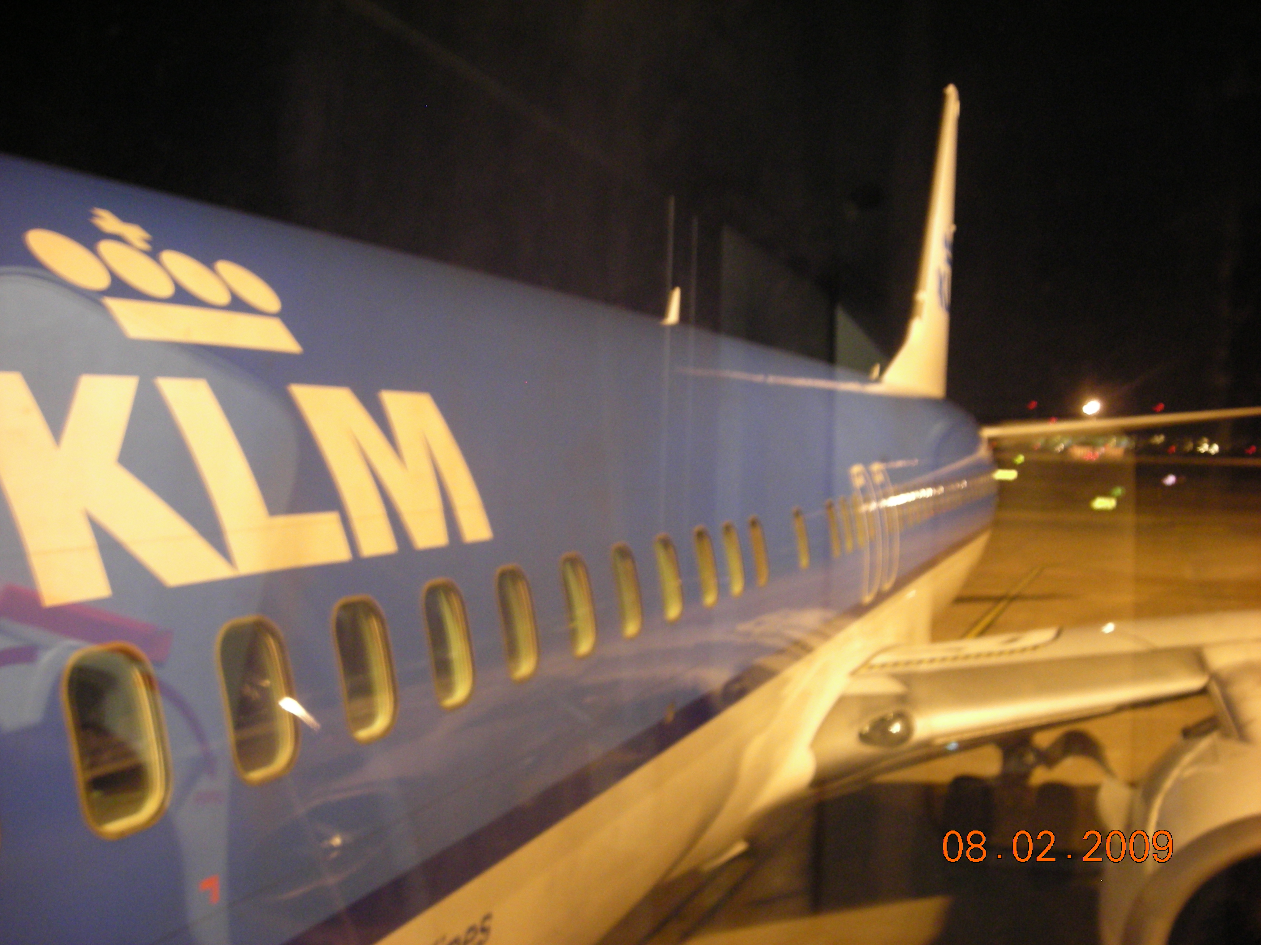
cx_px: 630
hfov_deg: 49.0
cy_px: 472
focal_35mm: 38
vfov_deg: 37.7
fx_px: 1384
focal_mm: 6.3
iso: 215
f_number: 3.2
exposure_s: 1/3.9
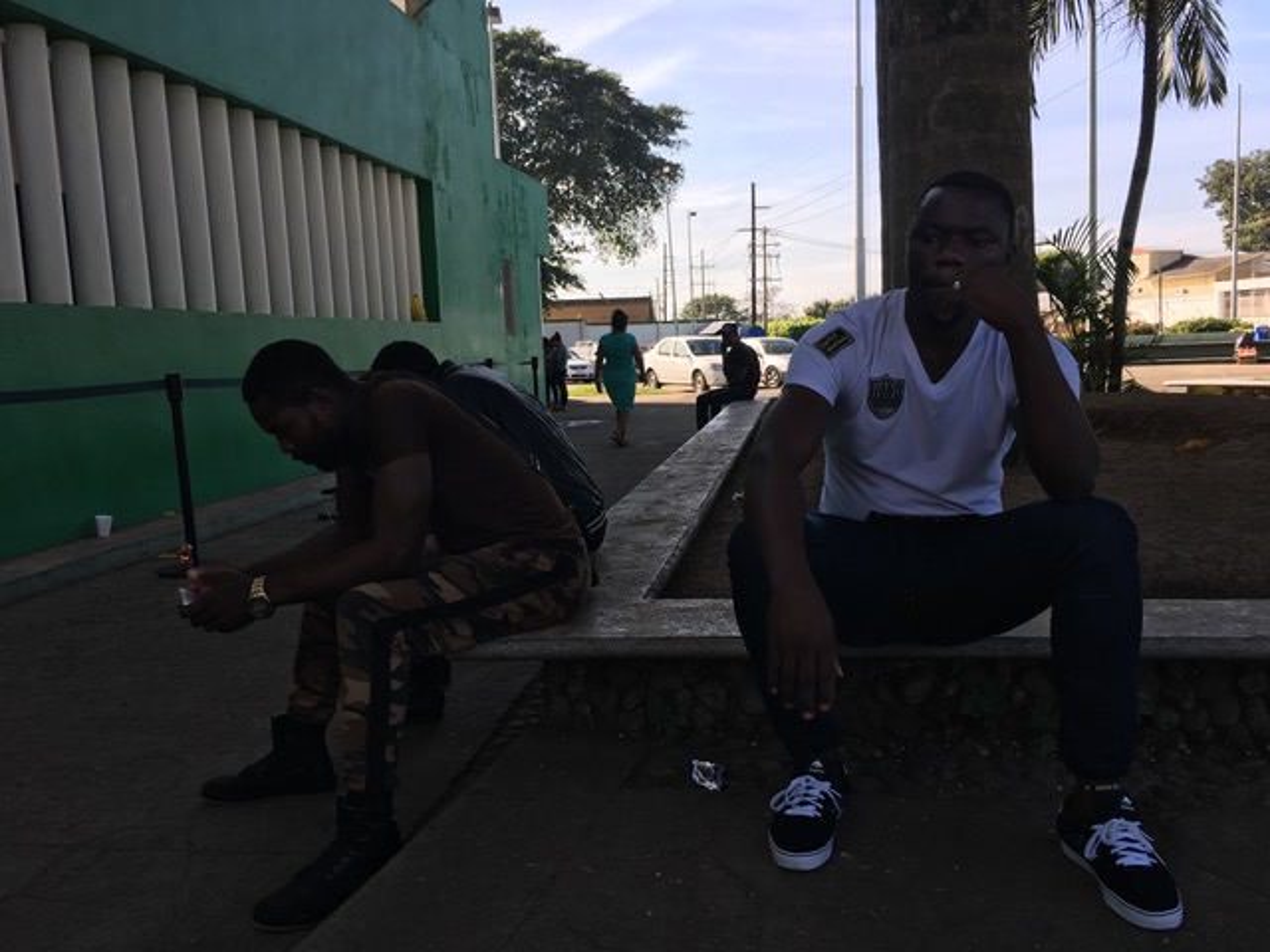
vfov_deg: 48.2
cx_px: 635
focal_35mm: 29
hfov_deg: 61.7
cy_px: 476
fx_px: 1064
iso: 25
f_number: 2.2
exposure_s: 1/668
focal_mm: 4.15
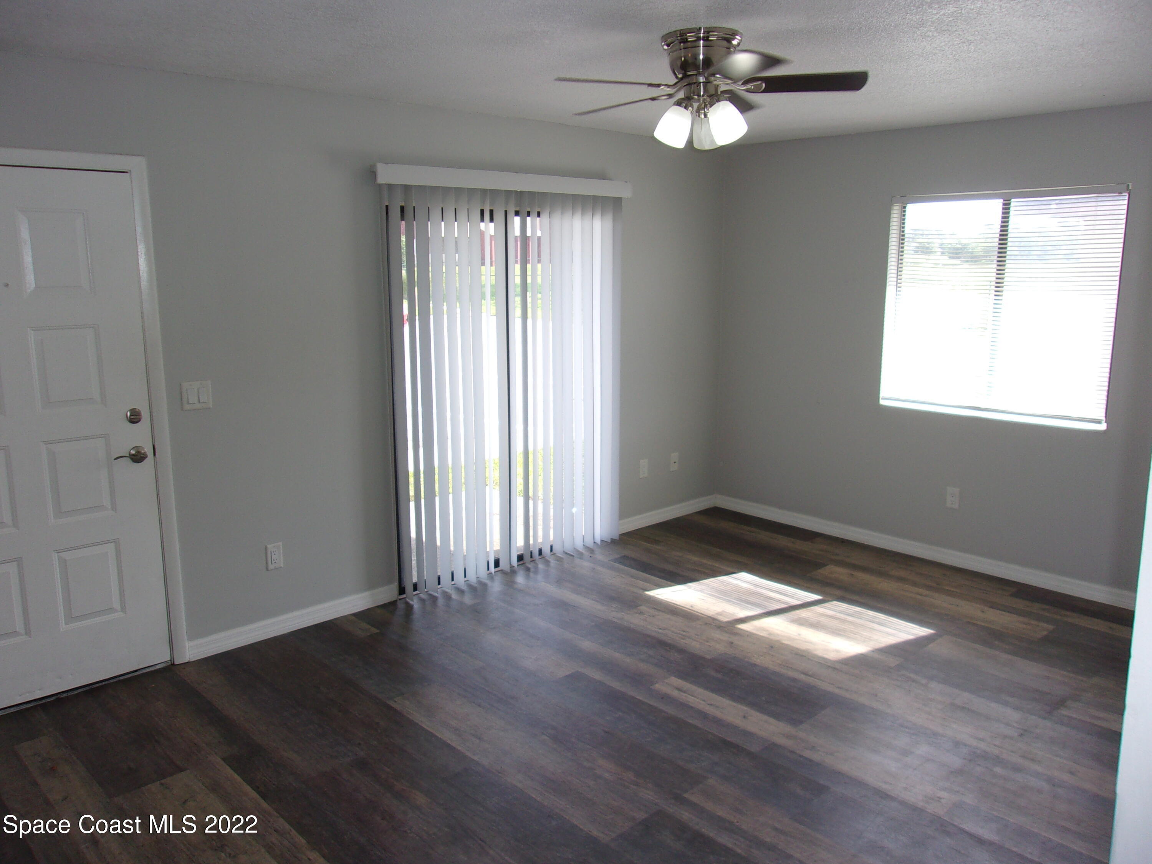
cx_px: 576
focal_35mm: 27
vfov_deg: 51.4
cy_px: 432
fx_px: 899
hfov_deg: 65.3
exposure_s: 1/110
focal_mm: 4.9
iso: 80
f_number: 3
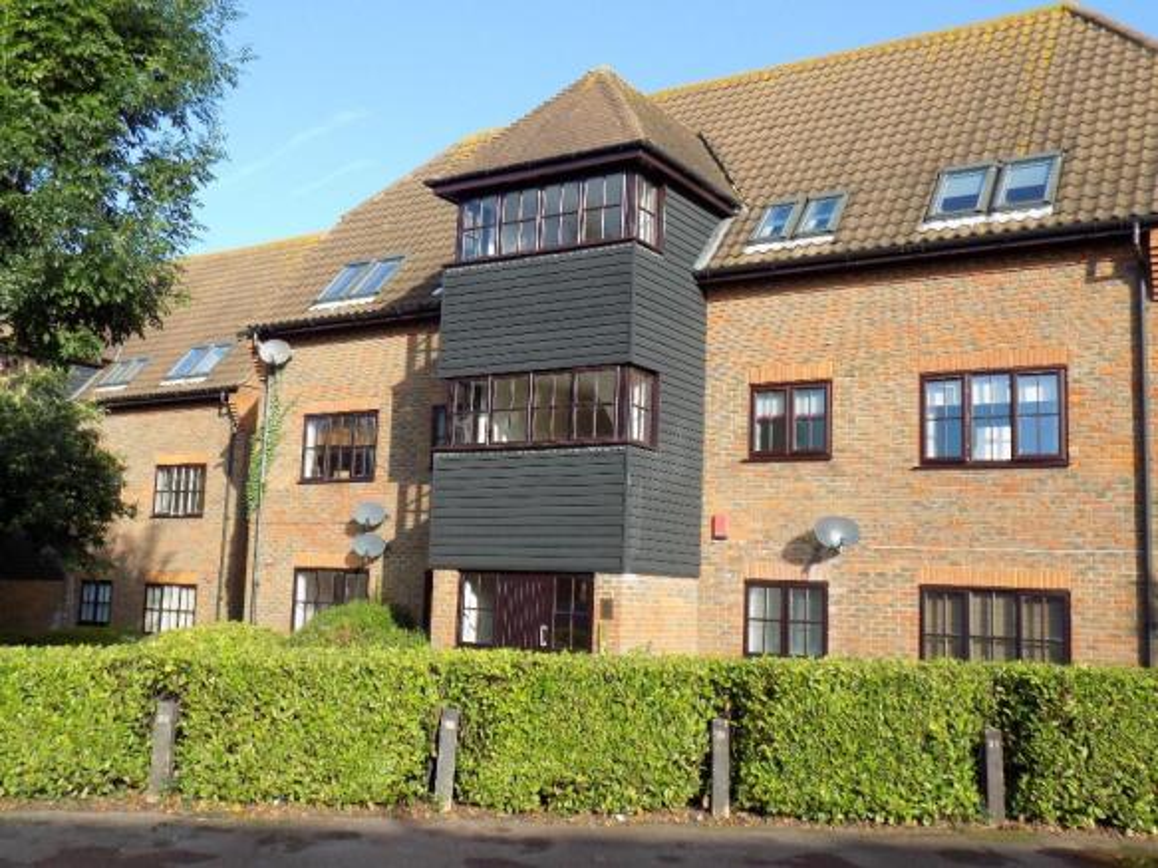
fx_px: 1137
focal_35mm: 34
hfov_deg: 54.0
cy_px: 434
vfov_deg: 41.8
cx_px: 579
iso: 80
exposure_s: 1/320
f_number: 3.4
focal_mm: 6.1
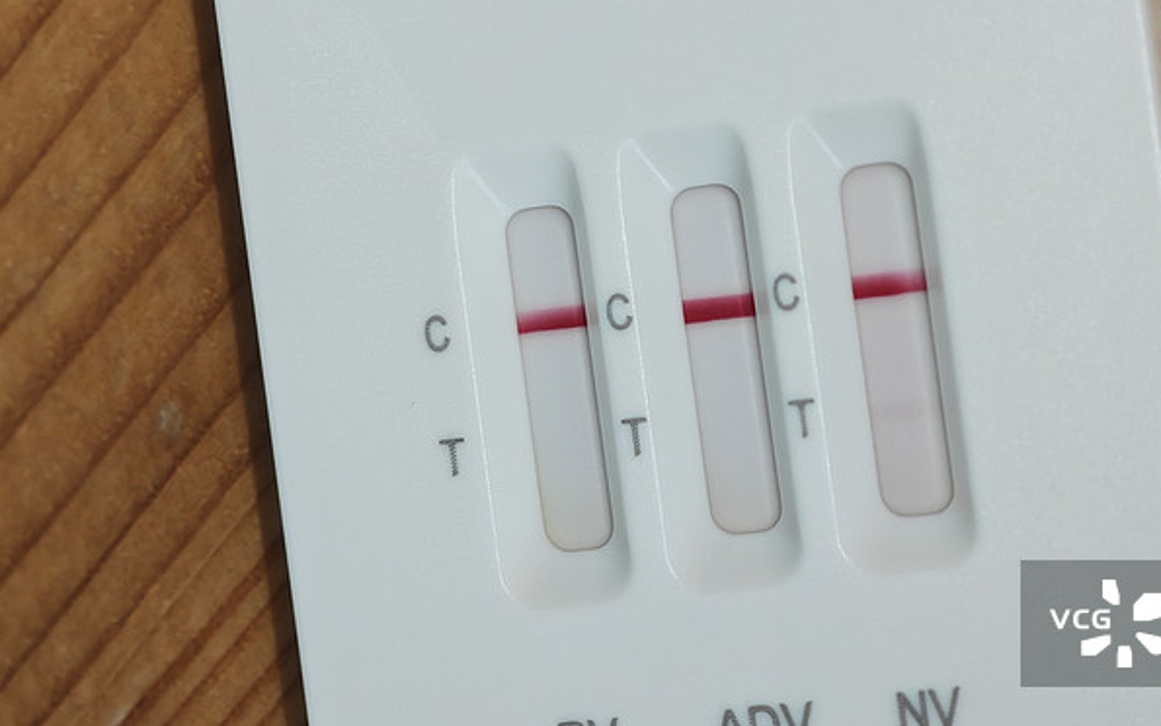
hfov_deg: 12.2
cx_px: 675
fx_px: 5411
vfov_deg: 7.7
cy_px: 316
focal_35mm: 171
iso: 125
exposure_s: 1/100
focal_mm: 12.28
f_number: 1.8
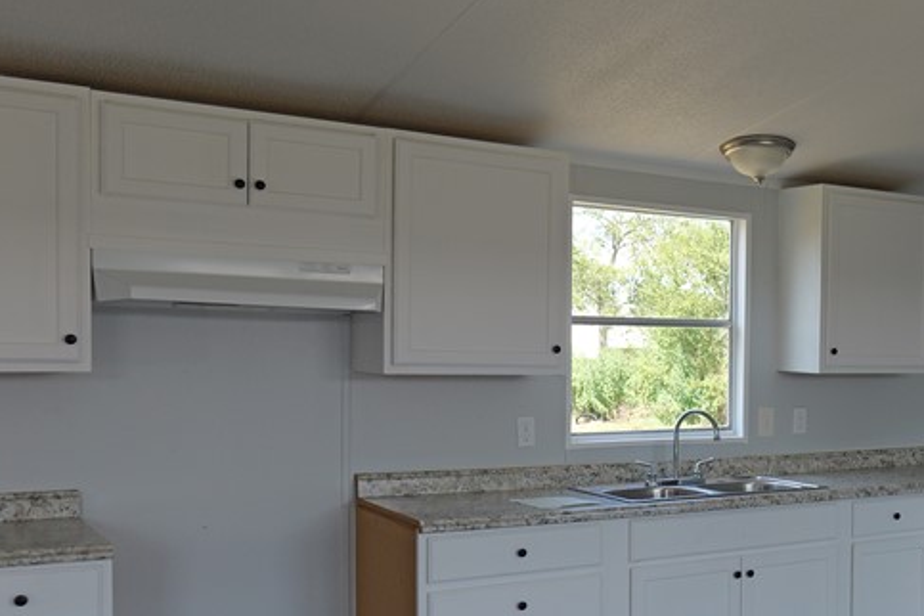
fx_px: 1155
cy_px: 407
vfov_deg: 29.7
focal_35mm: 45
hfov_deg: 38.6
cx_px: 930
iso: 640
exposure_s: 1/400
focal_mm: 20
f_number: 5
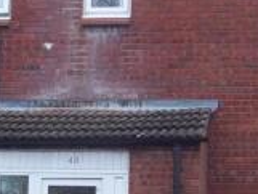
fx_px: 1268
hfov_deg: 11.6
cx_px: 153
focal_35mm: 170
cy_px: 60
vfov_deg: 8.7
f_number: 4.58
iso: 108
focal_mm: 8.3
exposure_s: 1/40
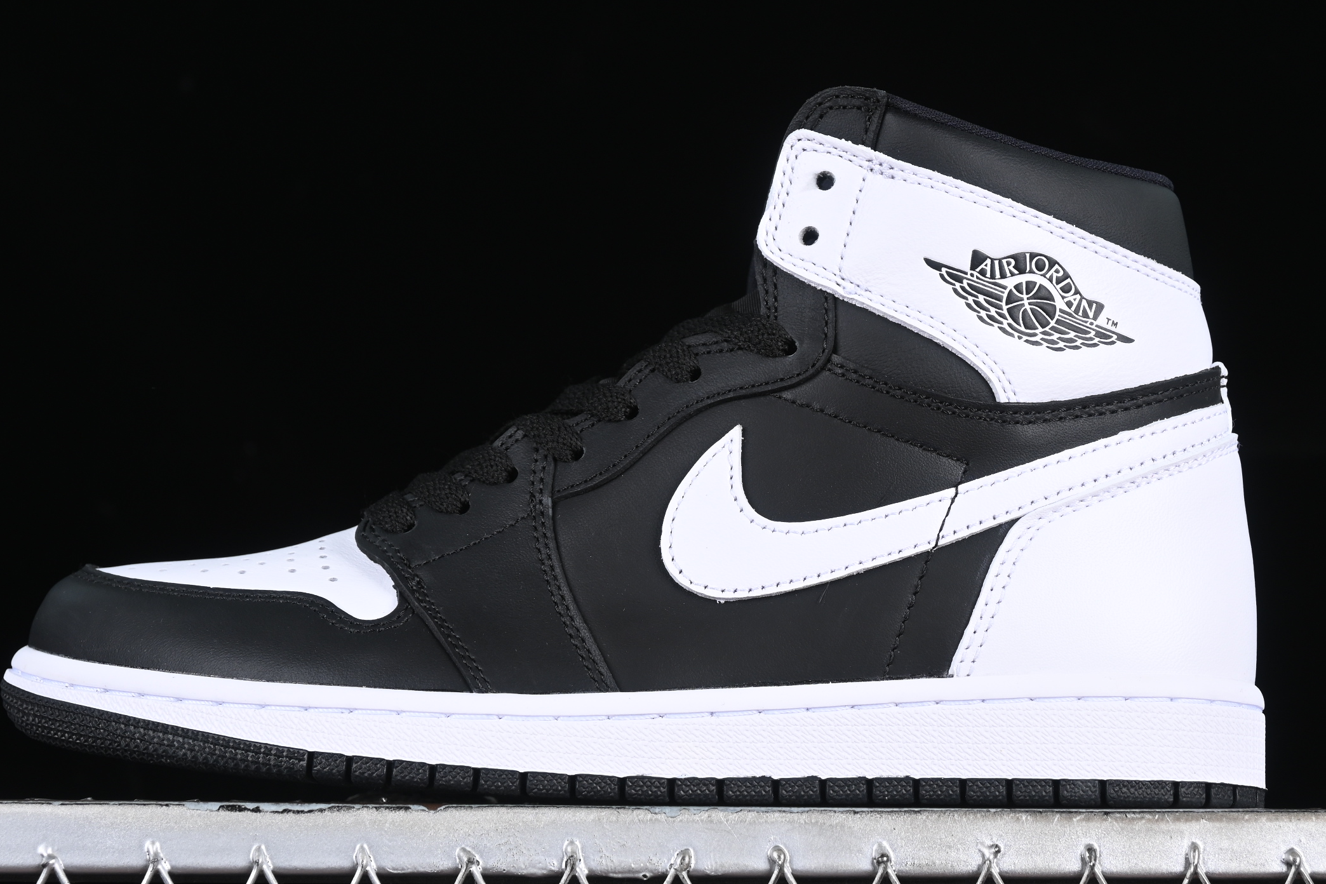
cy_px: 453
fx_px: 3683
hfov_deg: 20.4
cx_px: 628
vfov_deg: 13.7
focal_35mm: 100
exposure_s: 1/60
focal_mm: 50
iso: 160
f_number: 7.1
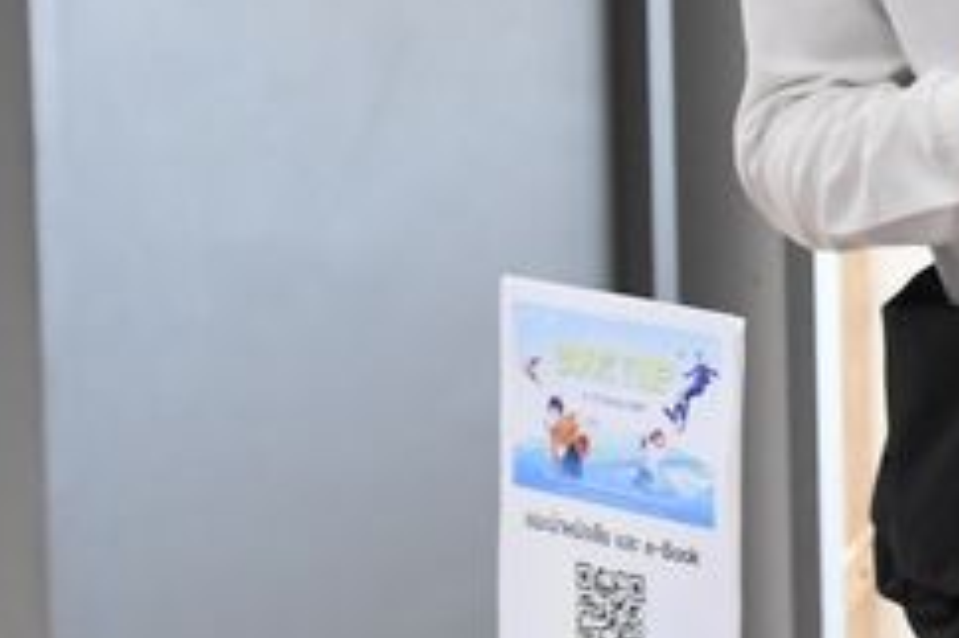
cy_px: 61
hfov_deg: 11.5
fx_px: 4392
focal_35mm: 165
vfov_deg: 8.3
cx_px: 1767
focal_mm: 26
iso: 1600
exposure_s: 1/80
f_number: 4.5
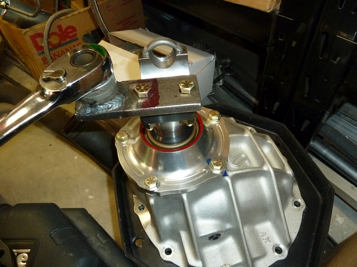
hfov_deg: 69.4
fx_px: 258
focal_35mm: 25
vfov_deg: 54.9
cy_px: 134
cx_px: 178
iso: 320
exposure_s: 1/30
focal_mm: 4.1
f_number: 3.3
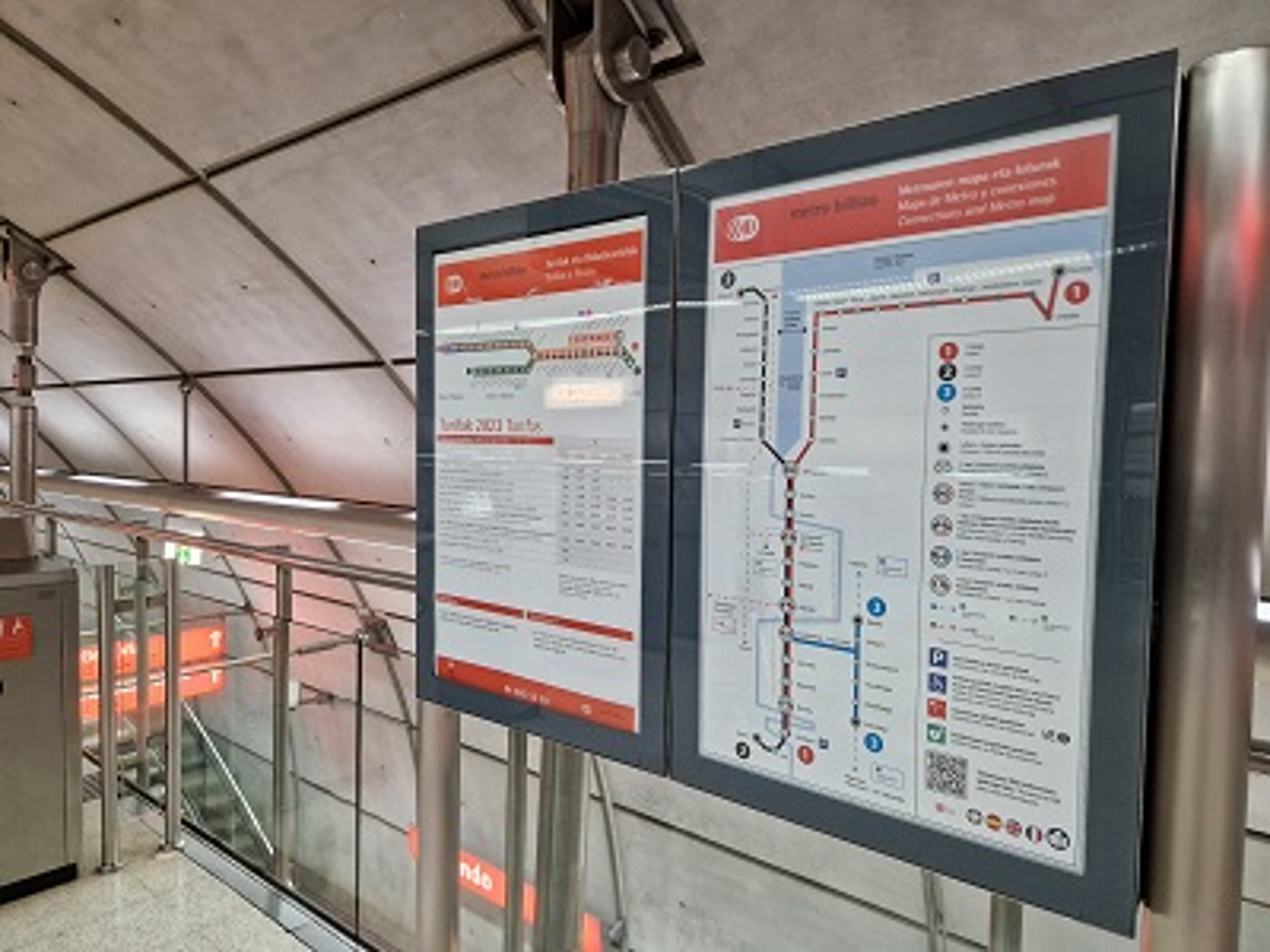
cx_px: 635
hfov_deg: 73.9
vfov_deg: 58.9
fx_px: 844
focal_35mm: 23
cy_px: 476
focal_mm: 5.4
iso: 500
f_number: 1.8
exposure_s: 1/100
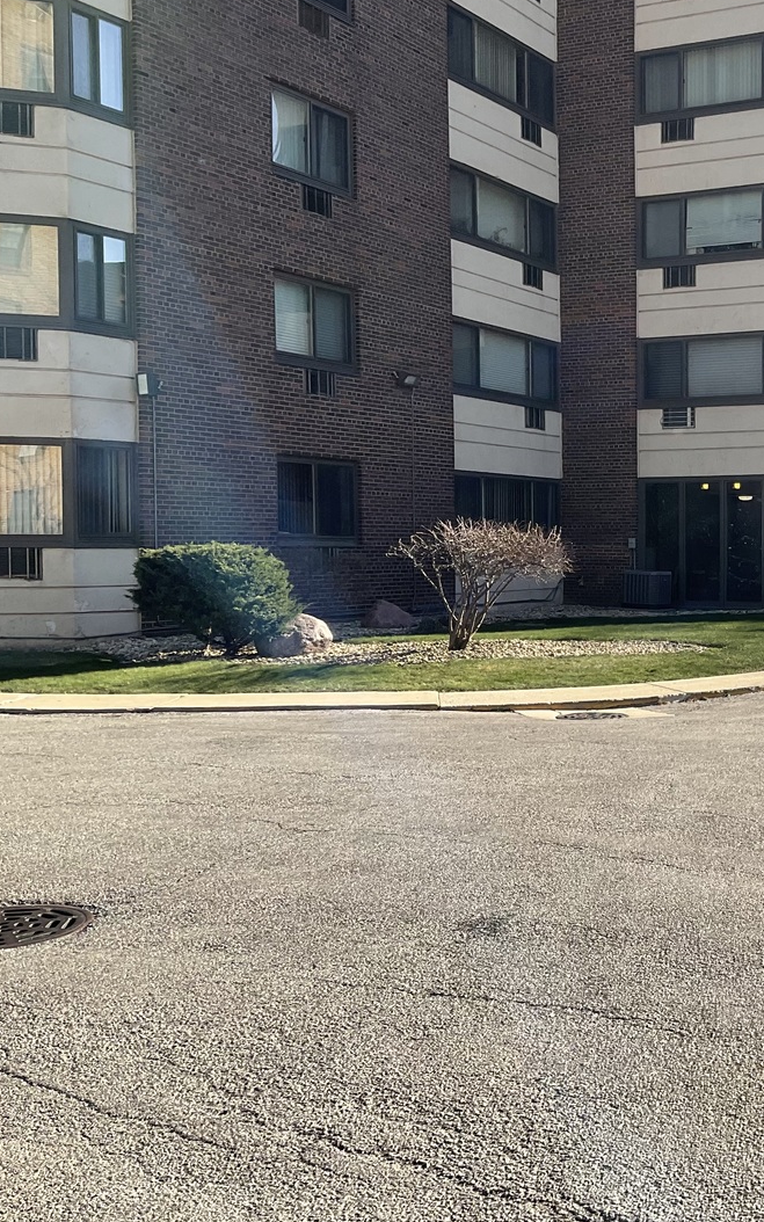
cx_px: 769
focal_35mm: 42
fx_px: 1399
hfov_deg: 28.6
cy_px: 609
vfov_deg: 47.2
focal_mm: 3
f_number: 1.8
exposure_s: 1/978
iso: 16
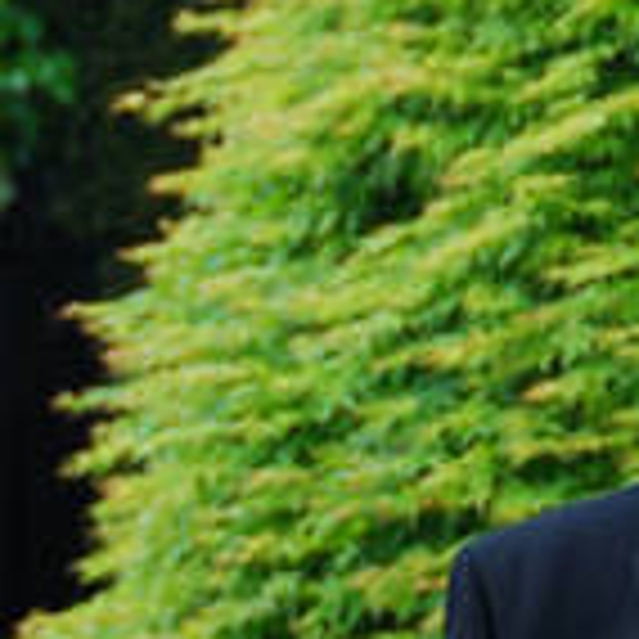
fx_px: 13744
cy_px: 364
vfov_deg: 2.7
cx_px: 675
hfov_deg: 2.7
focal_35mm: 658
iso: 125
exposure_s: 1/200
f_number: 5.6
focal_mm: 105
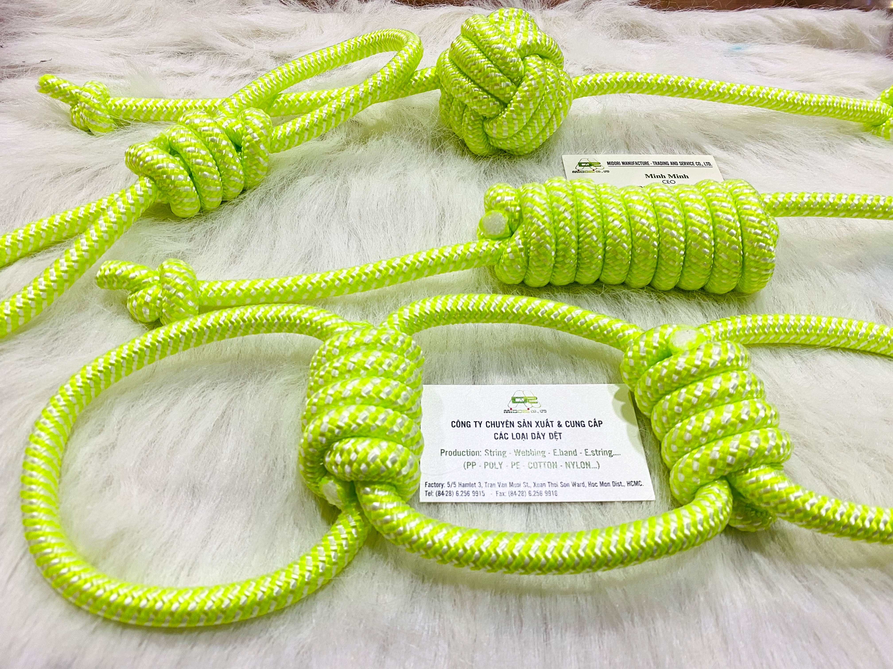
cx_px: 446
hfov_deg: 67.3
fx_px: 671
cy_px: 334
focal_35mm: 26
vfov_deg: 53.1
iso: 80
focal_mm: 4.25
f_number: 1.8
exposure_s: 1/50
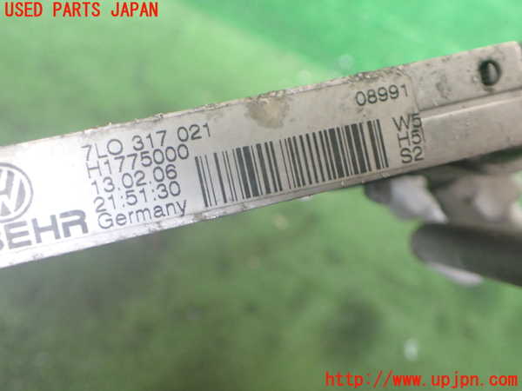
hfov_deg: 60.0
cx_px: 261
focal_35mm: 30
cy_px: 196
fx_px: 452
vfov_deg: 46.8
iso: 800
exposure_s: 1/125
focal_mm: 5.4
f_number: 2.3
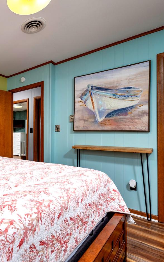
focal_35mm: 22
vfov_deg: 79.6
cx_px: -14
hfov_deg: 43.4
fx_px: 157
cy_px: 134
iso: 160
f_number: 7.1
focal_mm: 14
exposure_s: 1/6
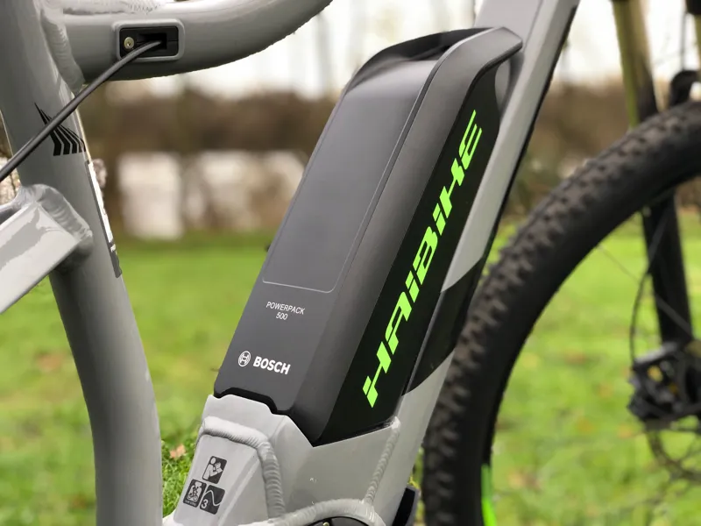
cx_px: 350
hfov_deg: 36.8
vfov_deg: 28.0
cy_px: 263
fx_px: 1053
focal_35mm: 52
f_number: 2.4
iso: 64
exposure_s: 1/60
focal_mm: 6
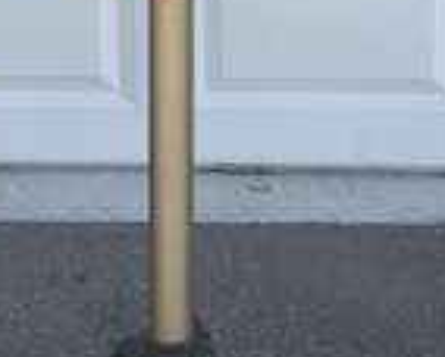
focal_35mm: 123
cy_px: -147
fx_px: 1622
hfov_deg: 15.6
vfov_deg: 12.1
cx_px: 260
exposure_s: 1/520
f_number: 1.8
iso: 20
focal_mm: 3.99
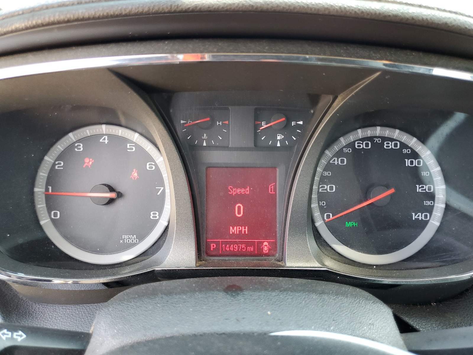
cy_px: 178
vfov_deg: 53.1
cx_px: 236
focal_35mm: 26
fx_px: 355
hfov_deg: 67.3
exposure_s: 1/120
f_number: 1.5
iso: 82
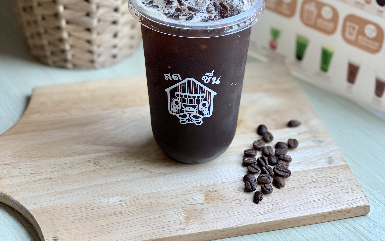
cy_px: 3
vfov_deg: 17.2
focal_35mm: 74
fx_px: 776
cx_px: 193
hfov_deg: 27.8
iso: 50
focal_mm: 6
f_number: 2.4
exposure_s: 1/122
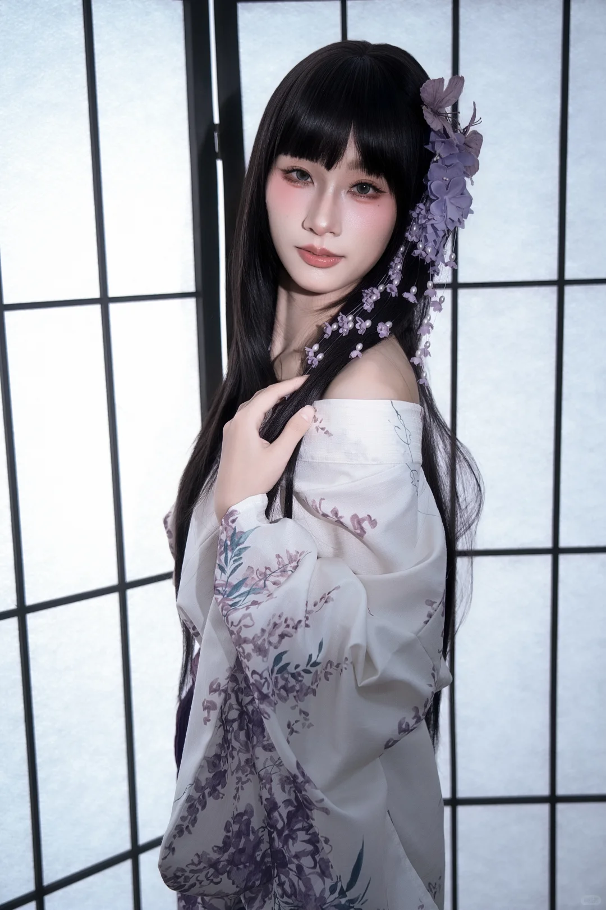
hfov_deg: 28.6
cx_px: 303
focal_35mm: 47
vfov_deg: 41.9
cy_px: 455
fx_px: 1187
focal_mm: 47
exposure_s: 1/125
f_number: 4
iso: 250
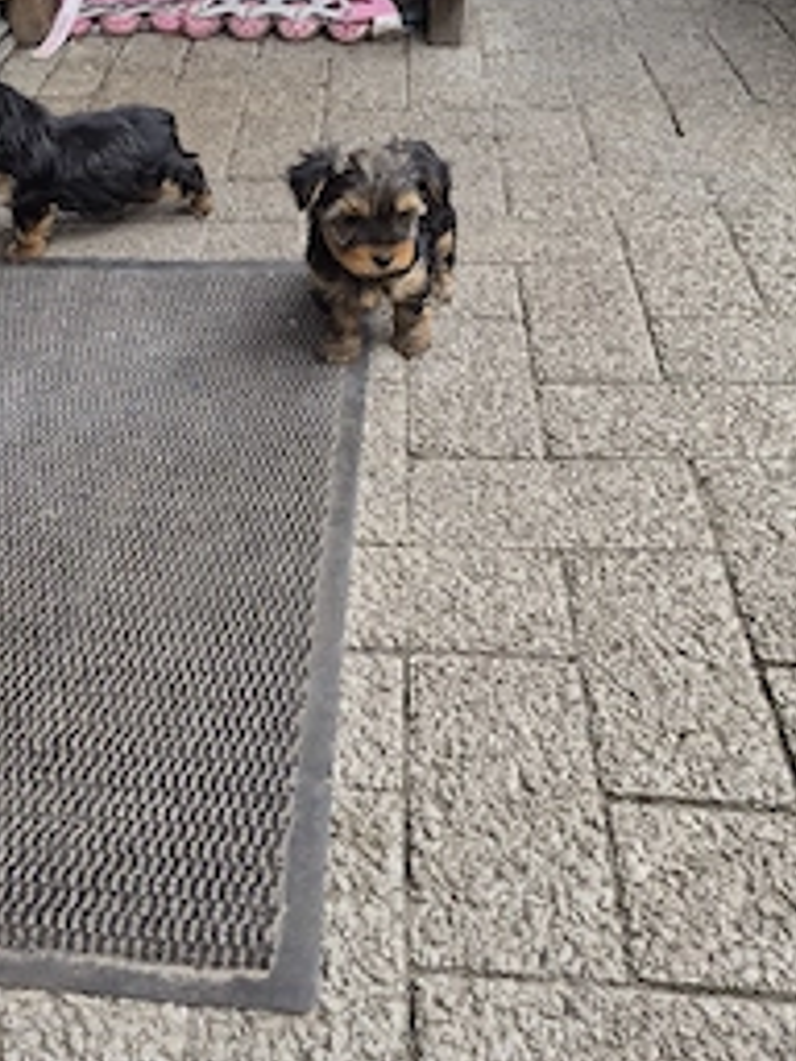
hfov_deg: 39.2
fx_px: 1104
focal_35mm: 36
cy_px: 481
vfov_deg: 51.3
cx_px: 265
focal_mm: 5.4
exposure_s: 1/370
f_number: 1.8
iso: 50
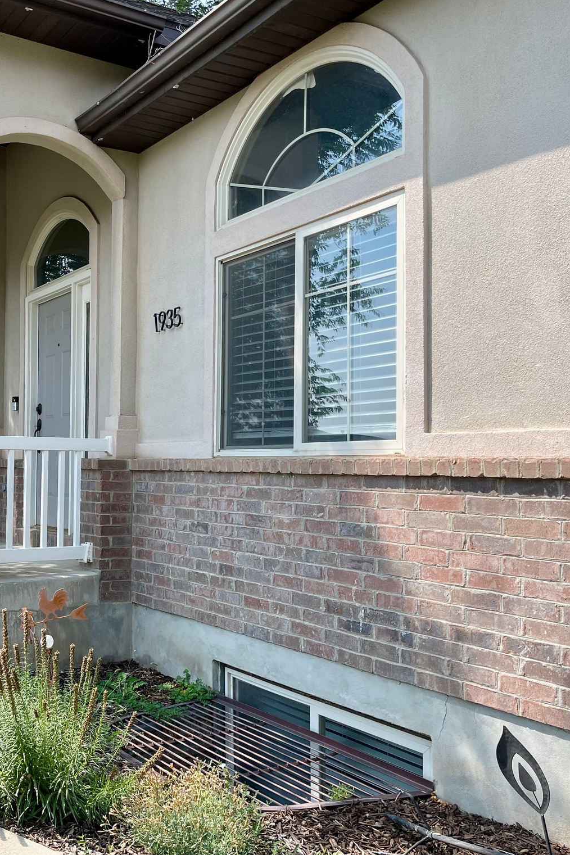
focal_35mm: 35
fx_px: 831
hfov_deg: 36.6
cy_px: 429
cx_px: 114
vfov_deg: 54.4
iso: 32
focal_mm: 5.1
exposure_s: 1/1493
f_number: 1.6
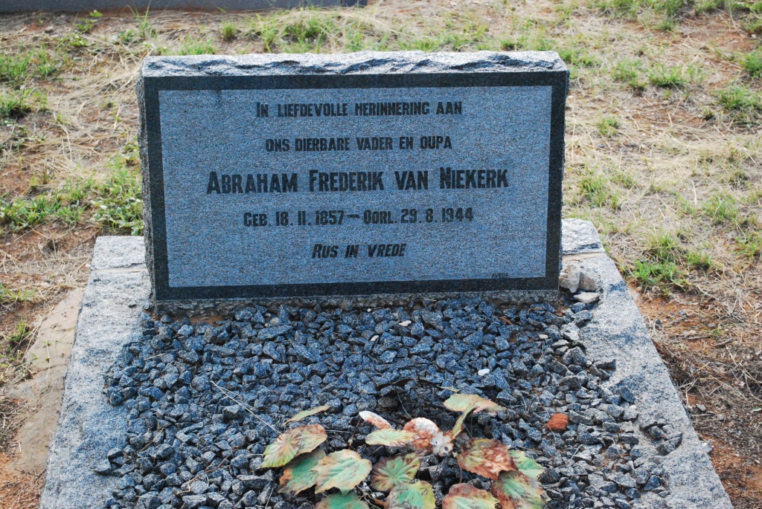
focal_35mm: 57
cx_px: 381
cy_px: 254
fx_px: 1208
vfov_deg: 23.8
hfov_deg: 35.0
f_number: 5.3
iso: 1600
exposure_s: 1/1000
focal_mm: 38
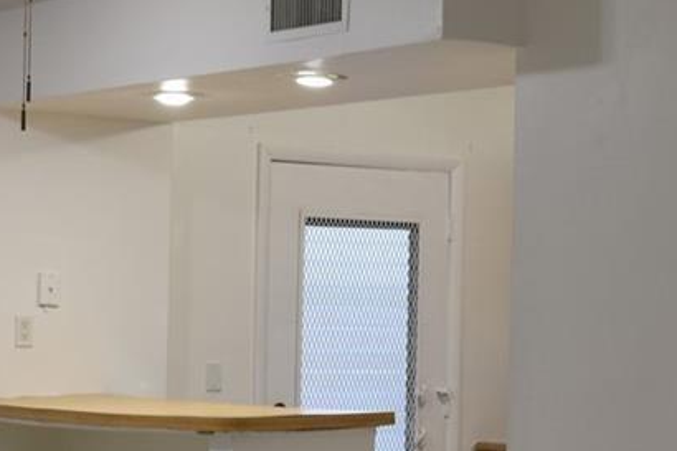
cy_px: 400
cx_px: 312
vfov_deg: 11.6
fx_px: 2199
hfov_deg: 17.5
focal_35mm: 117
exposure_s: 1/100
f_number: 3.8
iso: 320
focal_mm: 20
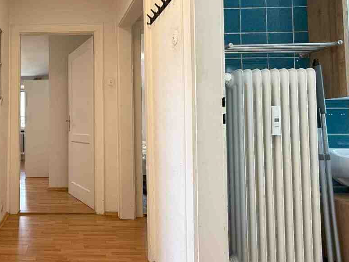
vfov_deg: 51.3
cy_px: 120
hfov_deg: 58.9
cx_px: 57
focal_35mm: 27
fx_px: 272
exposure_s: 1/101
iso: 160
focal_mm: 2.22
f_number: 2.2
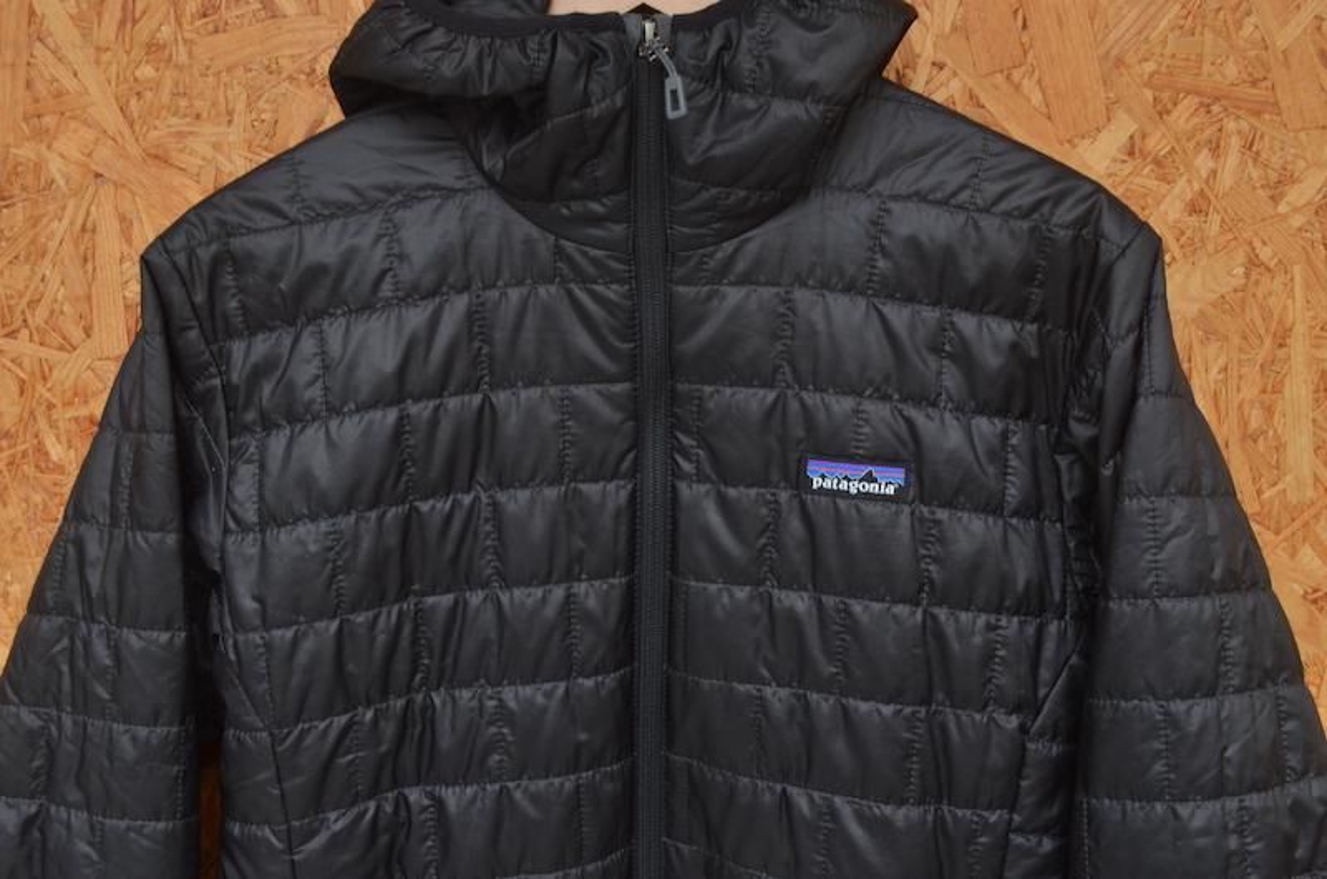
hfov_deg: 49.6
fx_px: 1435
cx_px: 664
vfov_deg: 34.1
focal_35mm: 39
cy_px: 440
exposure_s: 1/100
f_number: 6.3
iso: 500
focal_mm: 26
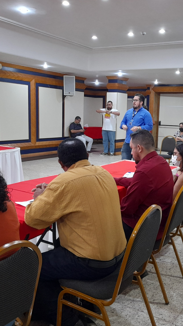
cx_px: 134
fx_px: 319
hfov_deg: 31.5
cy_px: 161
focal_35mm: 37
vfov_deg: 54.0
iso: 320
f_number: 2
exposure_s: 1/40
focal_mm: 4.6
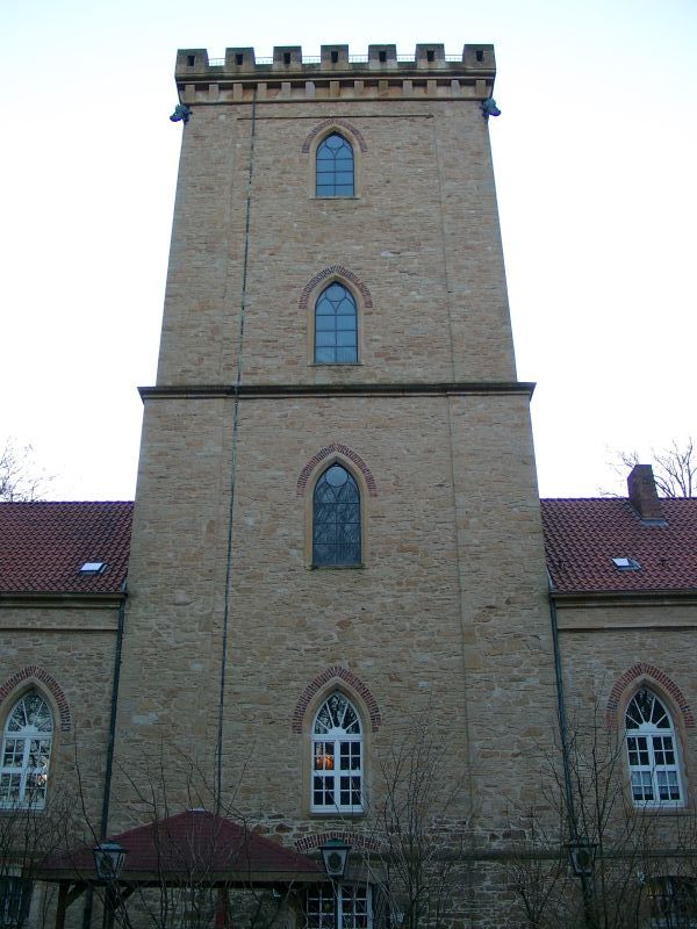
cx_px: 348
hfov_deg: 41.8
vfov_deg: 54.0
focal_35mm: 34
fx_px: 913
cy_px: 464
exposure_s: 1/63.4
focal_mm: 7.13
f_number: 2
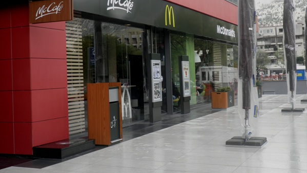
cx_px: 154
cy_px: 58
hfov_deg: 36.0
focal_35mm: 58
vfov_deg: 20.7
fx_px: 472
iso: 64
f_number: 4.8
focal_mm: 9.6
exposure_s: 1/125
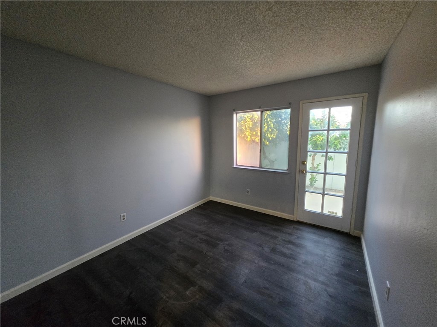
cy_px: 164
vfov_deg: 89.9
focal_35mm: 13
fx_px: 164
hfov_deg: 106.2
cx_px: 218
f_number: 2.2
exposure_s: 1/60
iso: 640
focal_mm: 1.7
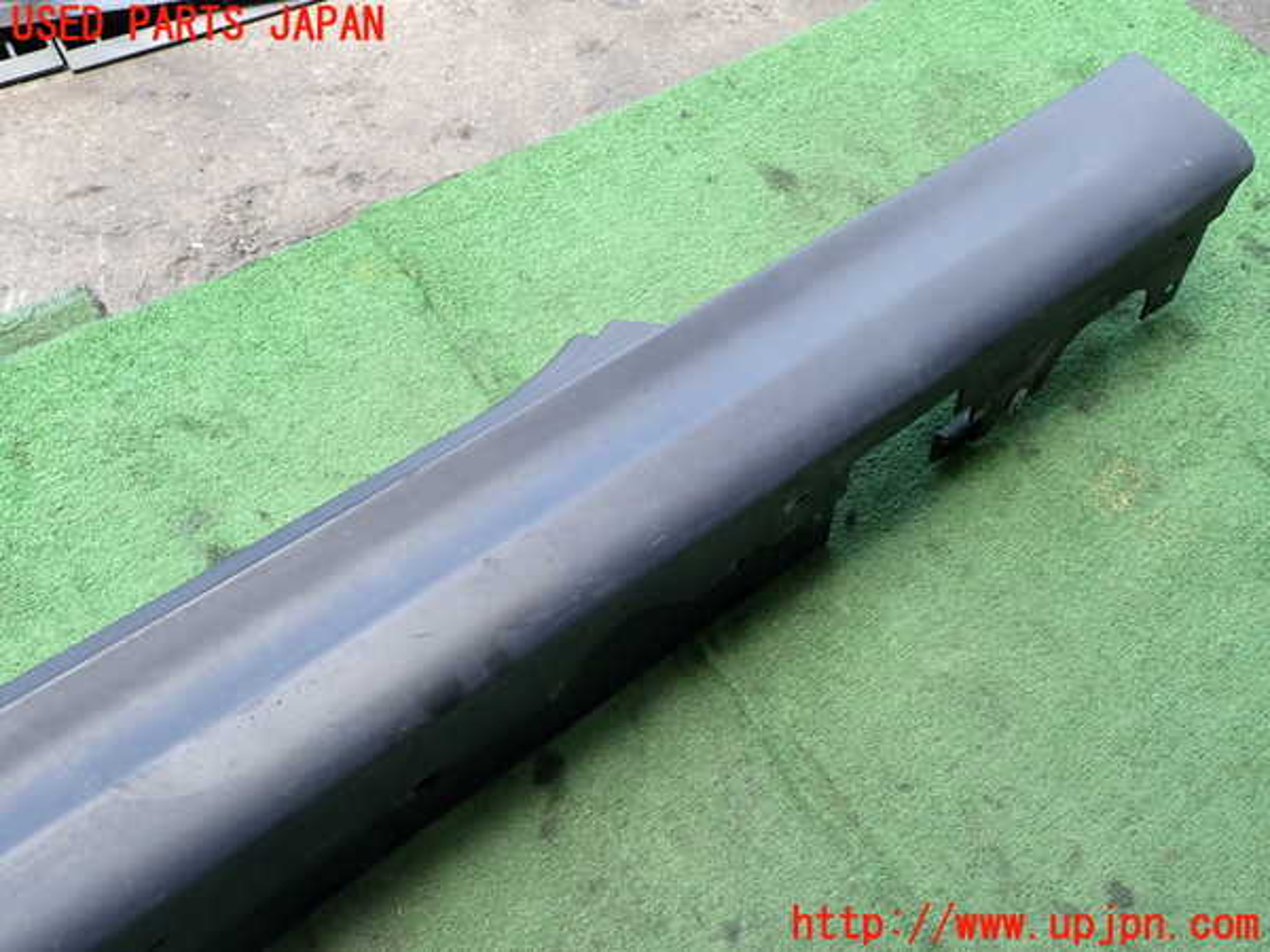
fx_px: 917
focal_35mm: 25
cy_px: 476
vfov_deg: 54.9
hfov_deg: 69.4
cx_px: 635
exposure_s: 1/160
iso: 100
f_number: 2.8
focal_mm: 4.5
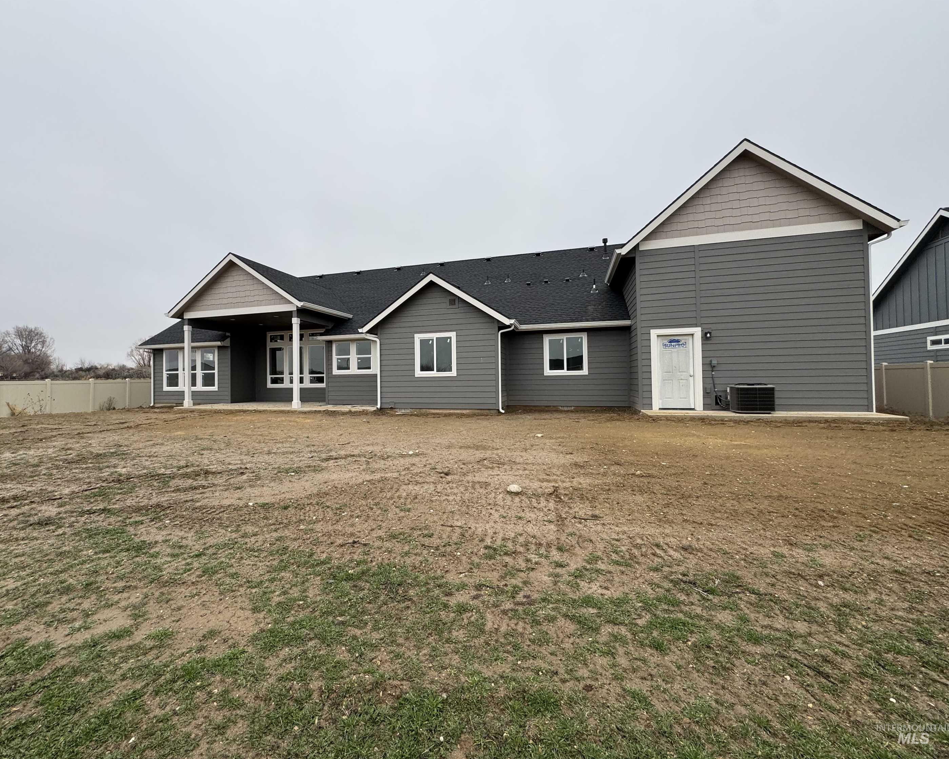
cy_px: 373
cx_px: 434
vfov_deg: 84.0
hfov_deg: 96.6
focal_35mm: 15
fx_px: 421
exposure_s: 1/258
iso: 40
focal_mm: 2.22
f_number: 2.2
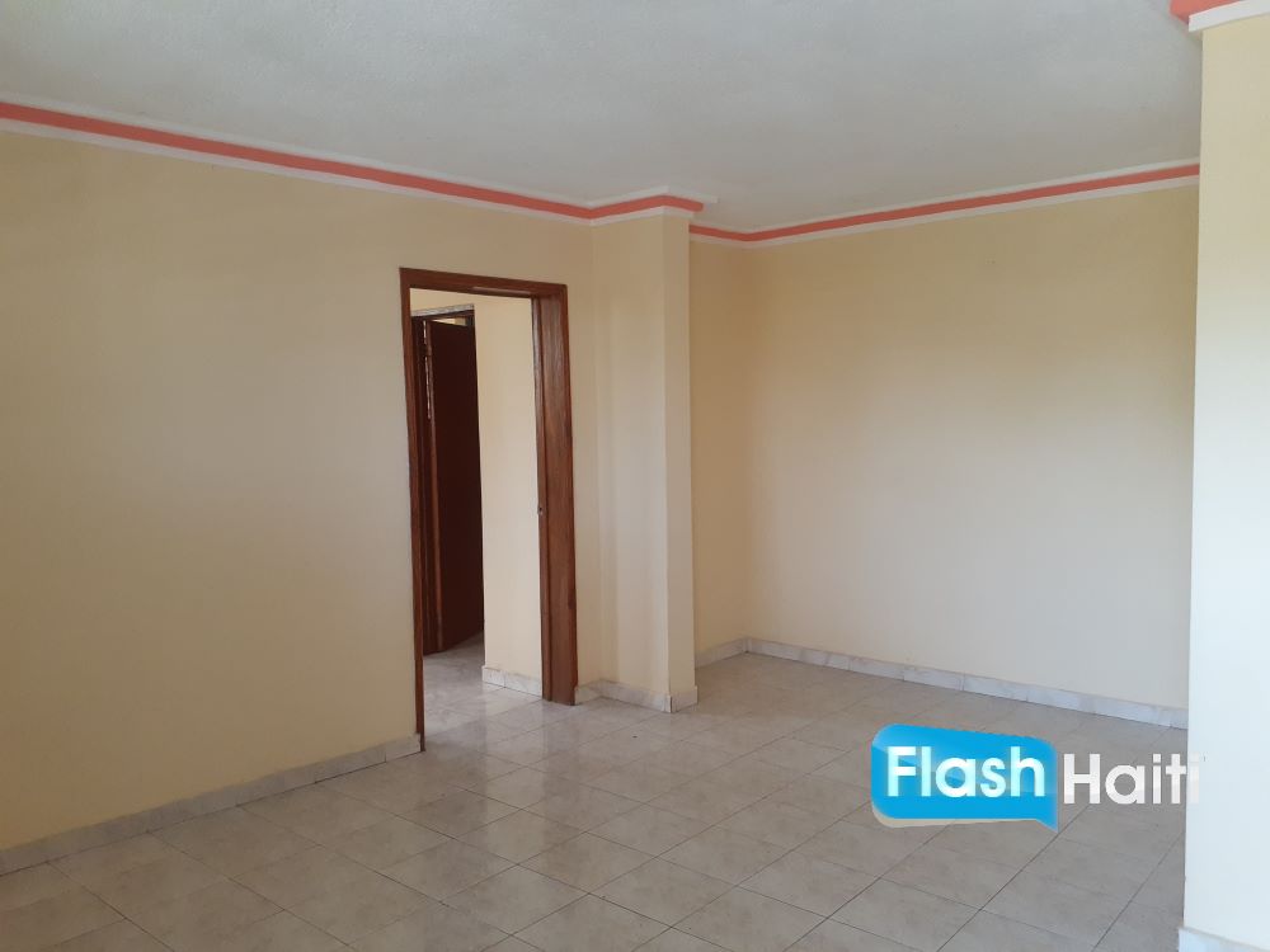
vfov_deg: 51.4
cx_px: 635
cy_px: 476
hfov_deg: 65.3
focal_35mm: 27
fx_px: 991
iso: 200
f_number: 1.9
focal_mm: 3.6
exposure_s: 1/60
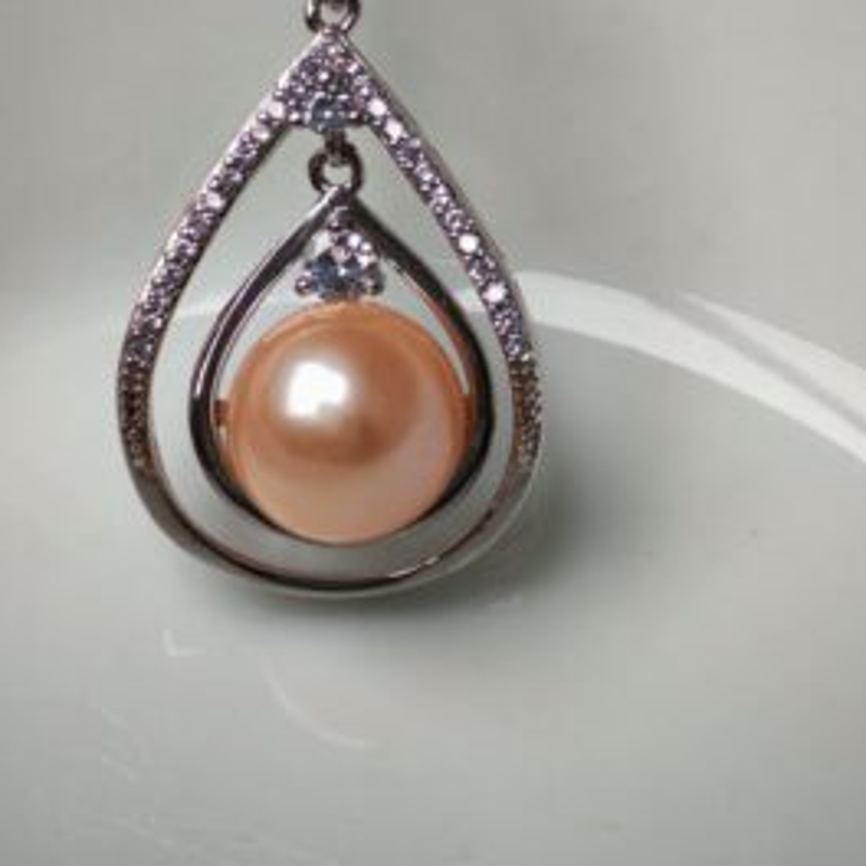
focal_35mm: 91
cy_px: 262
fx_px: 2576
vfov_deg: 19.0
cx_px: 436
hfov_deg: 19.1
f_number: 1.95
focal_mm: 5.52
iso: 100
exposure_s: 1/100
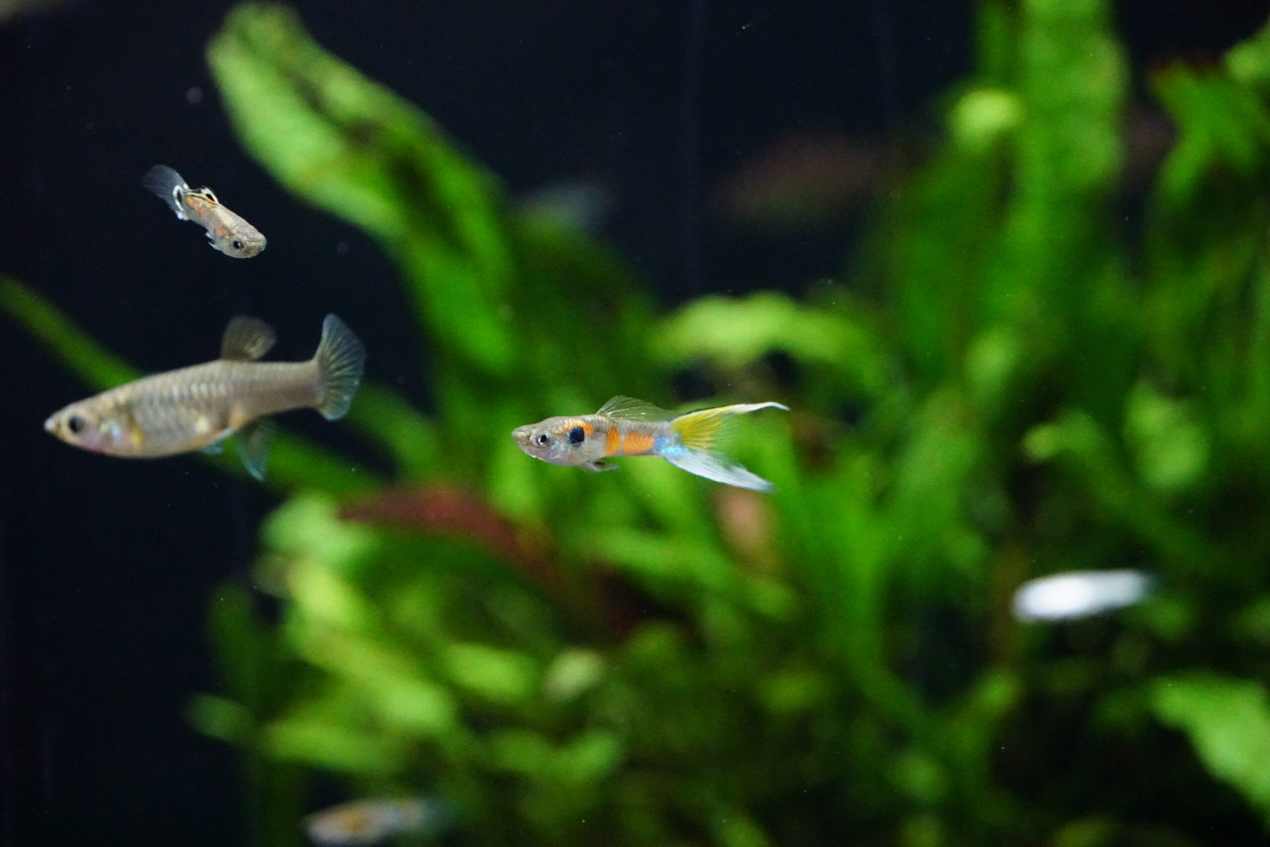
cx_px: 635
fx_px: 6138
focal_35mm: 174
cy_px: 424
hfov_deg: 11.8
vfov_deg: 7.9
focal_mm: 116
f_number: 5.6
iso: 12800
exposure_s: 1/350
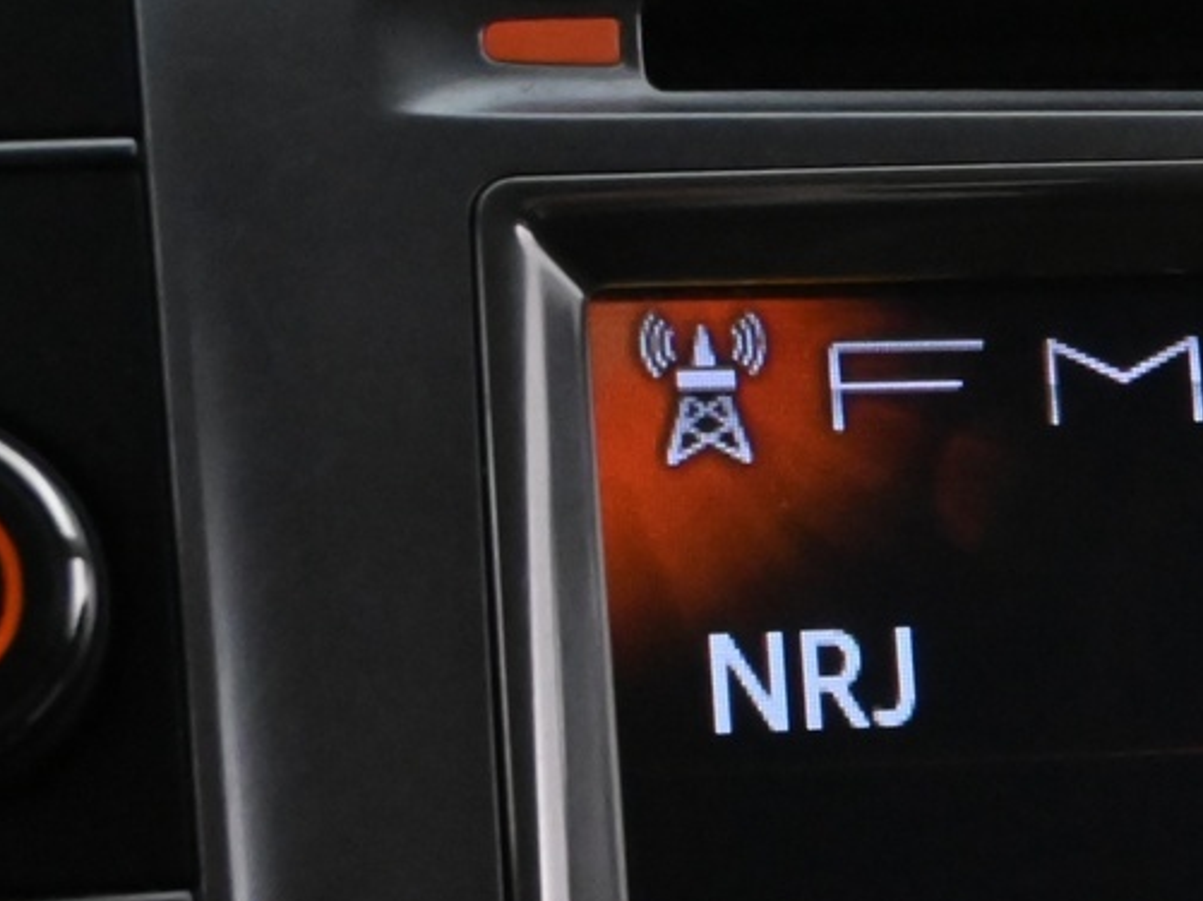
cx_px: 1635
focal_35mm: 140
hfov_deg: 13.5
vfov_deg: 10.5
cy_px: 851
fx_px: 4862
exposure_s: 1/100
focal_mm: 30
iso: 6400
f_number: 5.6
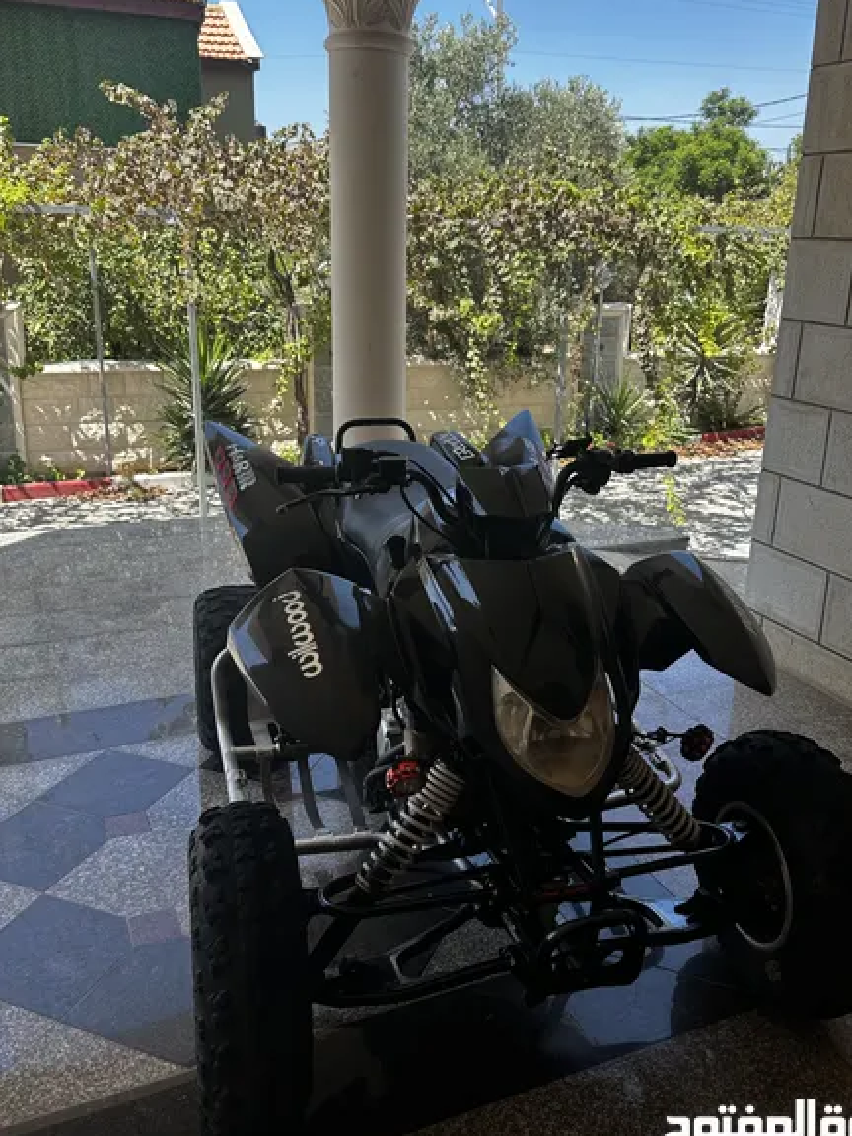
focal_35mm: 30
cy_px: 532
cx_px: 462
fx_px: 985
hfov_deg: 46.8
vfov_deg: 59.9
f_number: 1.78
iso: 80
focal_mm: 6.86
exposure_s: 1/1227
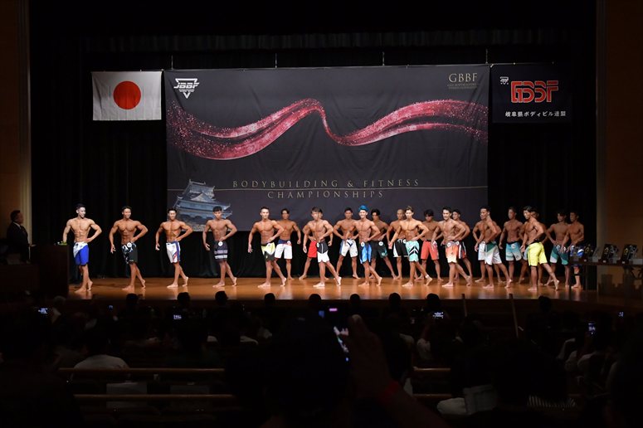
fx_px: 1071
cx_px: 322
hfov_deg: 33.4
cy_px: 214
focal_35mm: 60
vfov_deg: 22.6
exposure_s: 1/400
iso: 5000
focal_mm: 40
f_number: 5.6
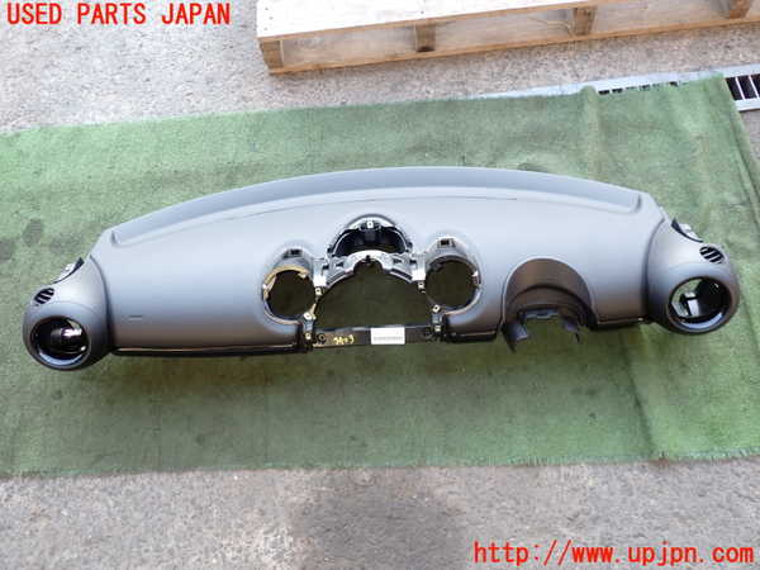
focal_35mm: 30
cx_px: 380
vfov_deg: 46.8
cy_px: 285
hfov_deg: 60.0
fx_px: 659
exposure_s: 1/60
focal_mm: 5.4
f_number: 2.3
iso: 125
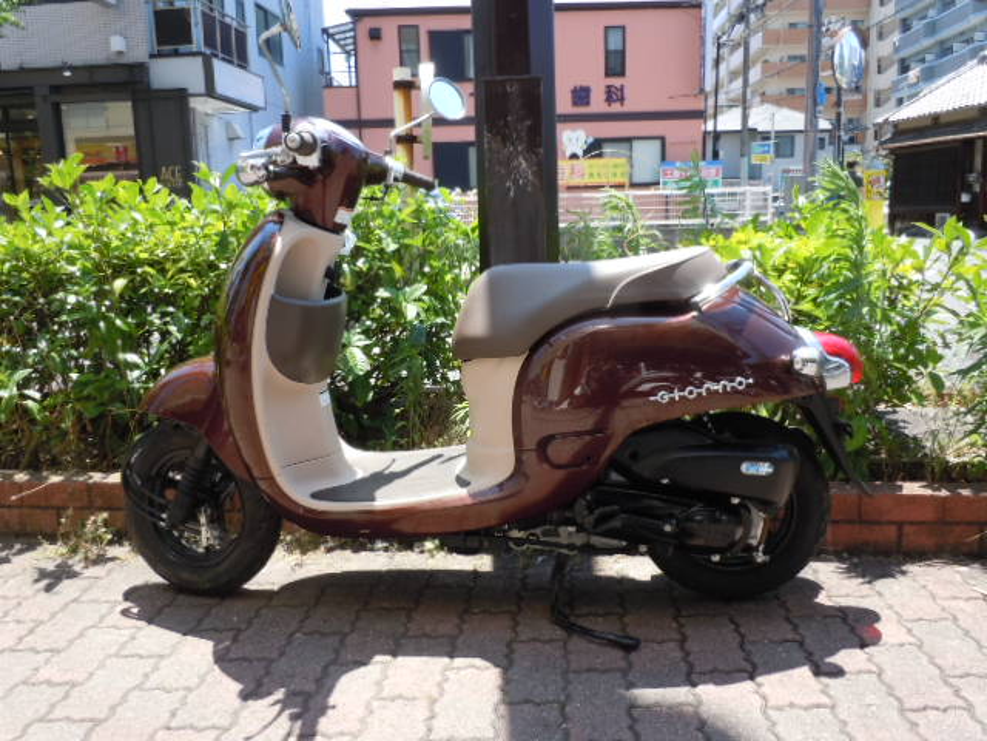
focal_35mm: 28
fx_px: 798
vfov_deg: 49.7
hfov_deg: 63.4
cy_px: 370
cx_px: 494
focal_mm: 5
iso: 100
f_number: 3.7
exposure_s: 1/160
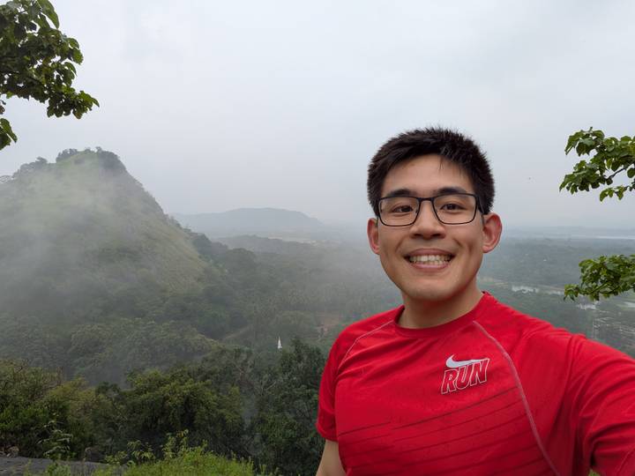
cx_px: 318
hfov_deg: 79.0
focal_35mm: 21
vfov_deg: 63.4
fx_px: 385
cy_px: 238
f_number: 2.2
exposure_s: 1/447
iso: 43
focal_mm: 2.74
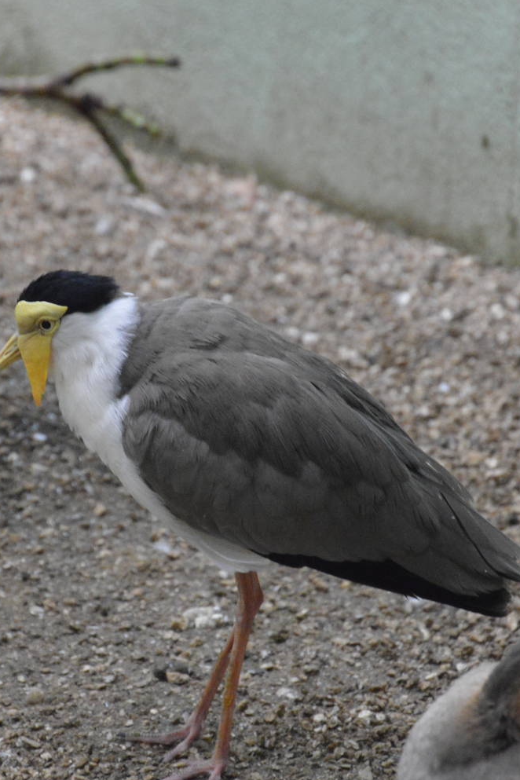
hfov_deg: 3.3
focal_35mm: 423
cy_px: 403
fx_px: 9160
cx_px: 190
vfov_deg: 4.9
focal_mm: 175
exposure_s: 1/100
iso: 3200
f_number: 6
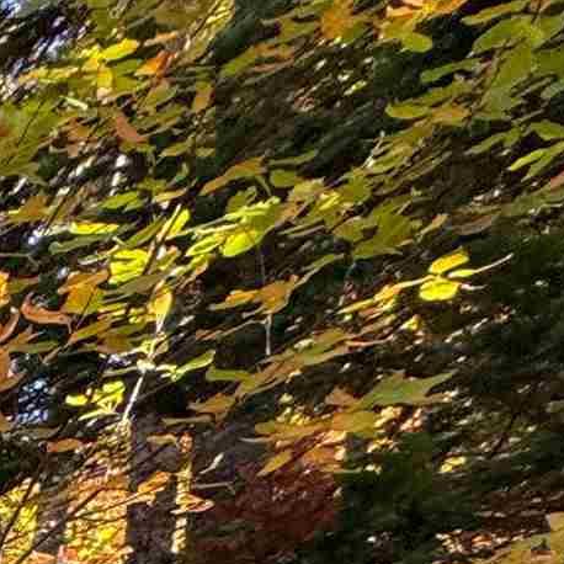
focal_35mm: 83
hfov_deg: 10.9
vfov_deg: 15.0
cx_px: -1203
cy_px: 1260
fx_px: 1530
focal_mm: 2.22
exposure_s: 1/99
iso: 50
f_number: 2.2
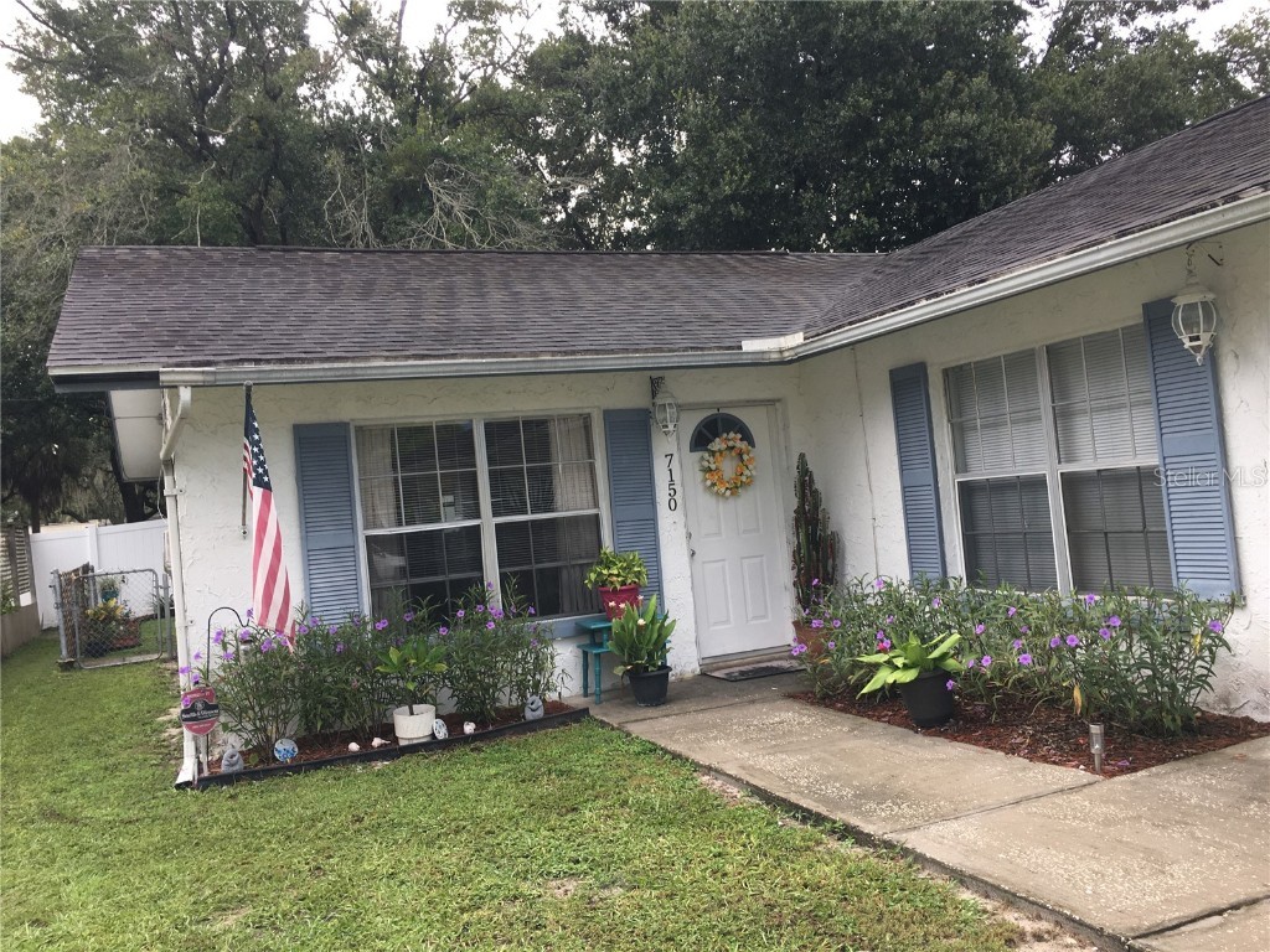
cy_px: 476
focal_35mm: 29
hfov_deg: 61.7
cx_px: 635
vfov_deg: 48.2
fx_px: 1064
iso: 25
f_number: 2.2
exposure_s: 1/161
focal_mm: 4.15
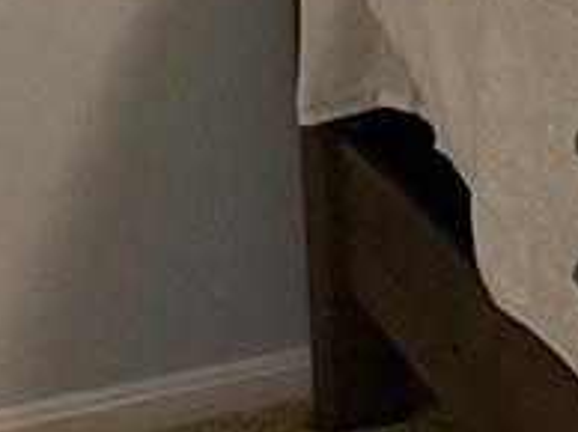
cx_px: 1597
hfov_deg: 8.8
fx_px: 3219
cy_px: -387
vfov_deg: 7.4
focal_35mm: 193
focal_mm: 5.1
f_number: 1.6
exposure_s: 1/60
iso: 500
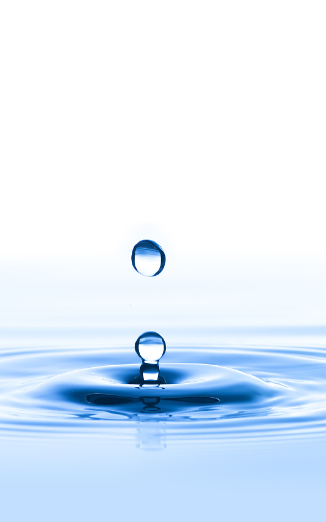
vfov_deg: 13.0
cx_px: 94
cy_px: 261
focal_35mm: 161
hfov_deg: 8.1
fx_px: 2290
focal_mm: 105
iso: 320
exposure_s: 1/200
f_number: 16
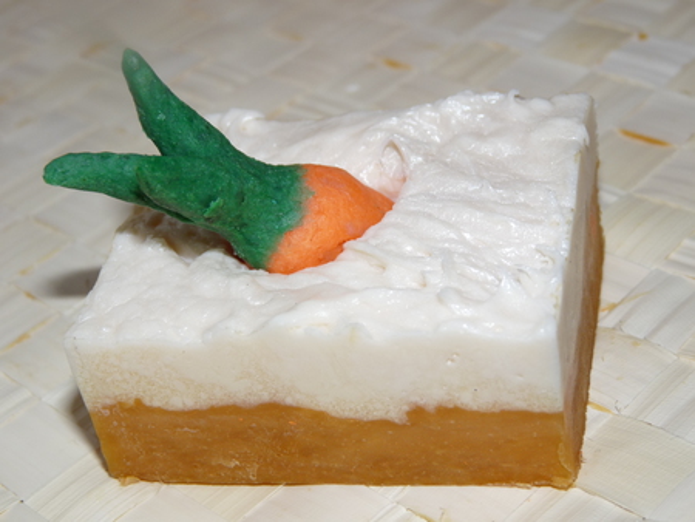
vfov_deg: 19.7
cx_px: 348
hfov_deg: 26.0
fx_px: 1507
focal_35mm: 75
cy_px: 261
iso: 100
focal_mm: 13.3
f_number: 3.4
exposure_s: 1/80
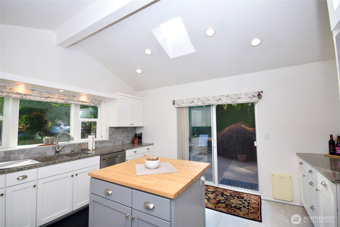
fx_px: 142
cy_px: 114
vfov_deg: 77.4
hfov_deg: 100.4
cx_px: 170
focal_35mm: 15
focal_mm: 10
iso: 400
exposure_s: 1/200
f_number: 7.1
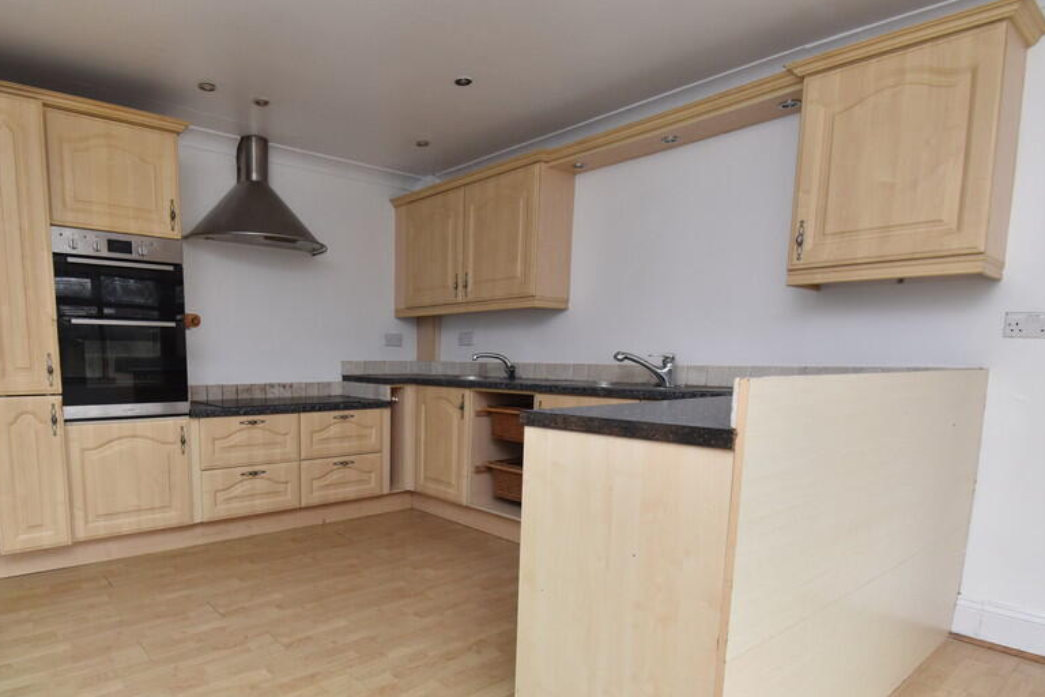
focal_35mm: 20
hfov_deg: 82.0
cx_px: 378
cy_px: 455
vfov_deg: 60.7
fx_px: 581
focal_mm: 10
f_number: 7.1
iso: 800
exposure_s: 1/60
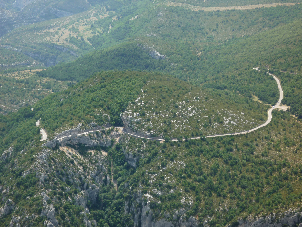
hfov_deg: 19.6
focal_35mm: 100
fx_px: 872
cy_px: 114
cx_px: 151
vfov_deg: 14.8
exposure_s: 1/200
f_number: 5.7
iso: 100
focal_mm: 17.5
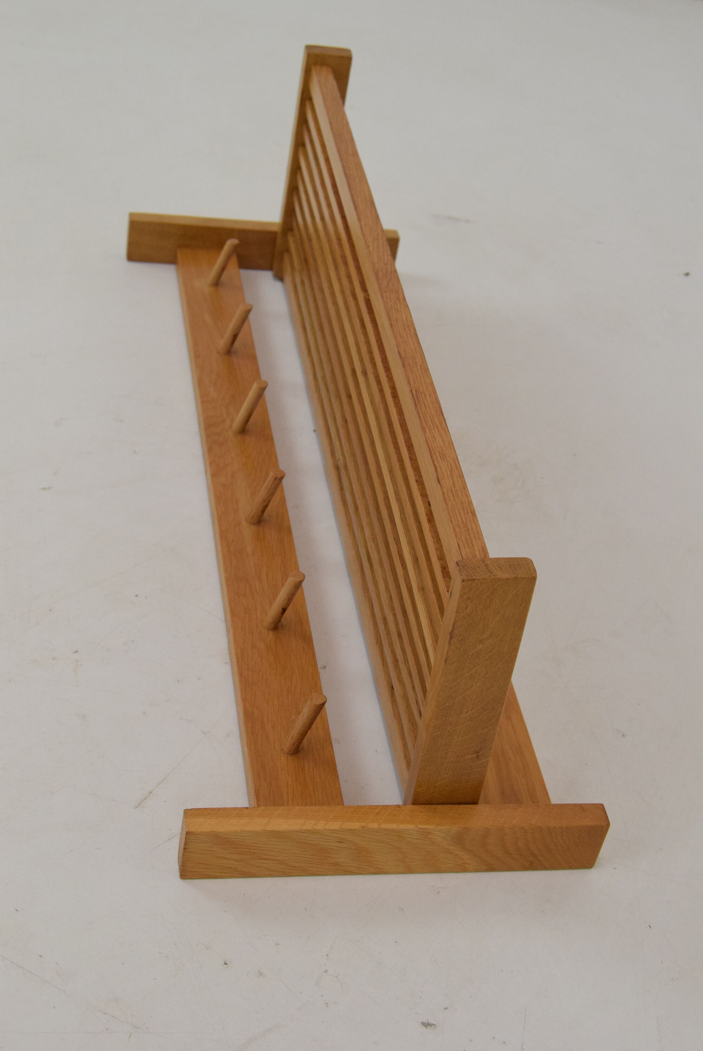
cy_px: 526
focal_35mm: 52
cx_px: 352
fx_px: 1535
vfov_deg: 37.8
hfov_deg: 25.8
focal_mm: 35
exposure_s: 1/320
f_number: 9
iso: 1600
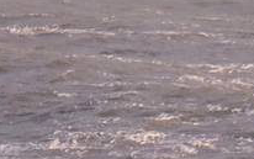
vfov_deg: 0.5
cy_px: 651
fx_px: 18943
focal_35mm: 2735
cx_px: 529
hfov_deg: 0.8
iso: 1250
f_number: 6.7
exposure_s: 1/850
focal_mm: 230
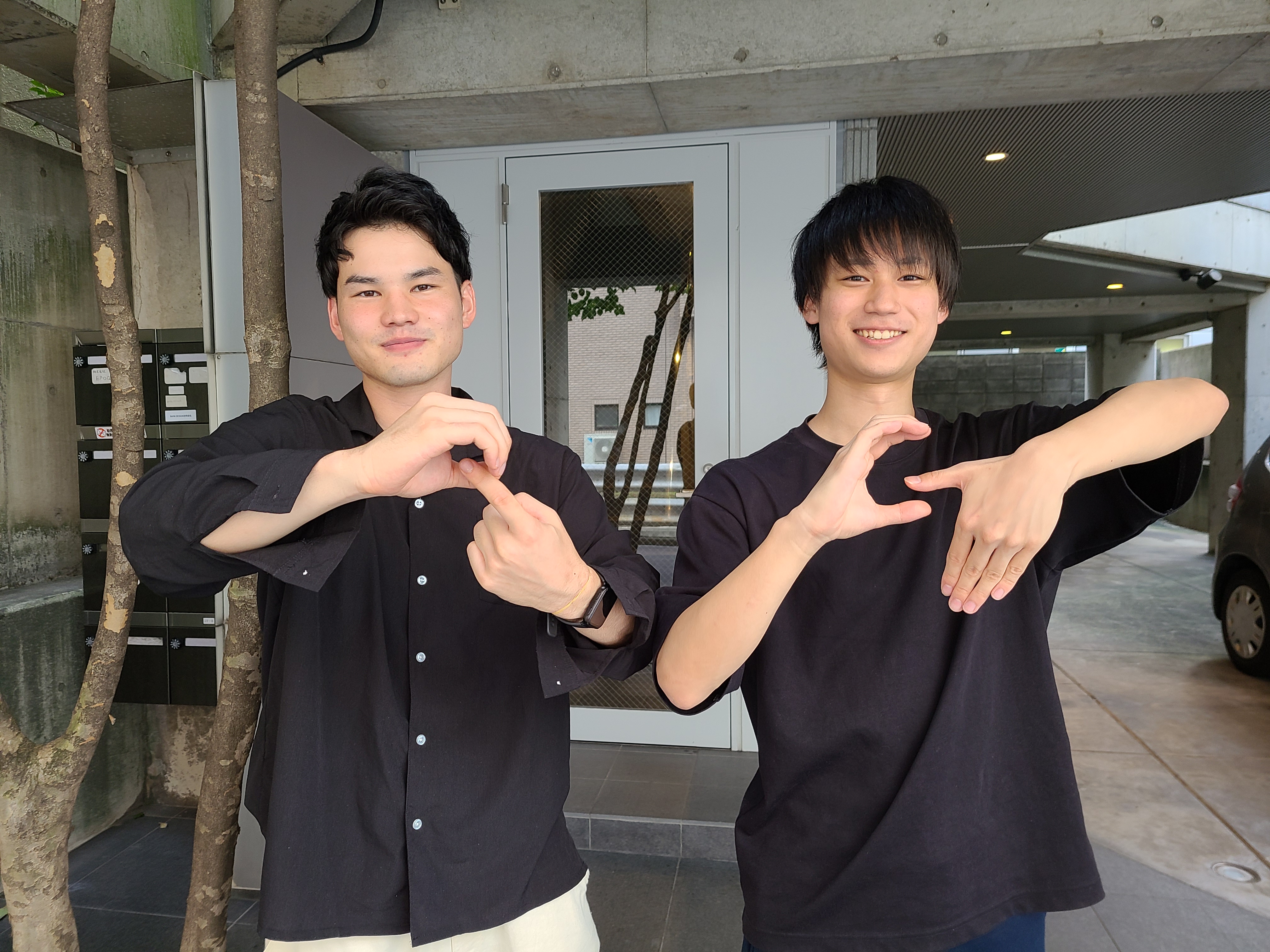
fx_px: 954
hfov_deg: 67.3
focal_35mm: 26
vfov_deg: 53.1
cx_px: 635
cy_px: 476
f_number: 1.8
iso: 50
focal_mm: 5.4
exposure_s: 1/50
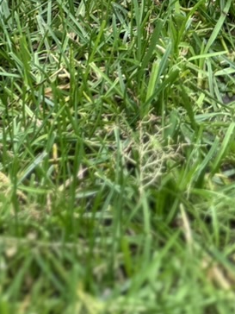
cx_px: -127
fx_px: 1222
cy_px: -519
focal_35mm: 135
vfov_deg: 11.3
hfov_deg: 10.6
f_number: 1.78
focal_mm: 6.76
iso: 64
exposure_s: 1/210
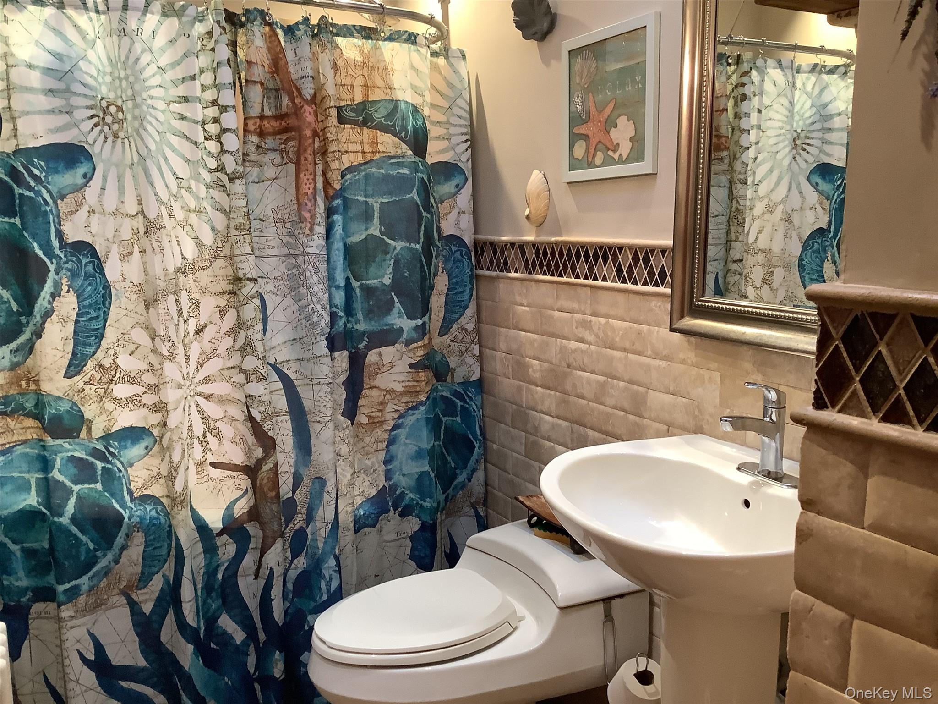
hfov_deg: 58.4
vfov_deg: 45.4
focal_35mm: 31
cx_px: 469
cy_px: 352
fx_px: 840
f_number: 2.4
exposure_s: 1/60
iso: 200
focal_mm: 3.3
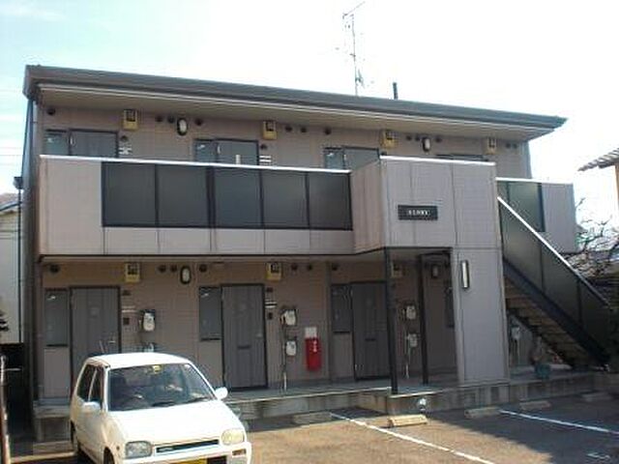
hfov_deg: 49.0
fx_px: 680
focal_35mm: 38
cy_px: 232
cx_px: 310
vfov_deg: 37.7
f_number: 5.6
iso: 64
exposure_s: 1/100
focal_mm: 6.3
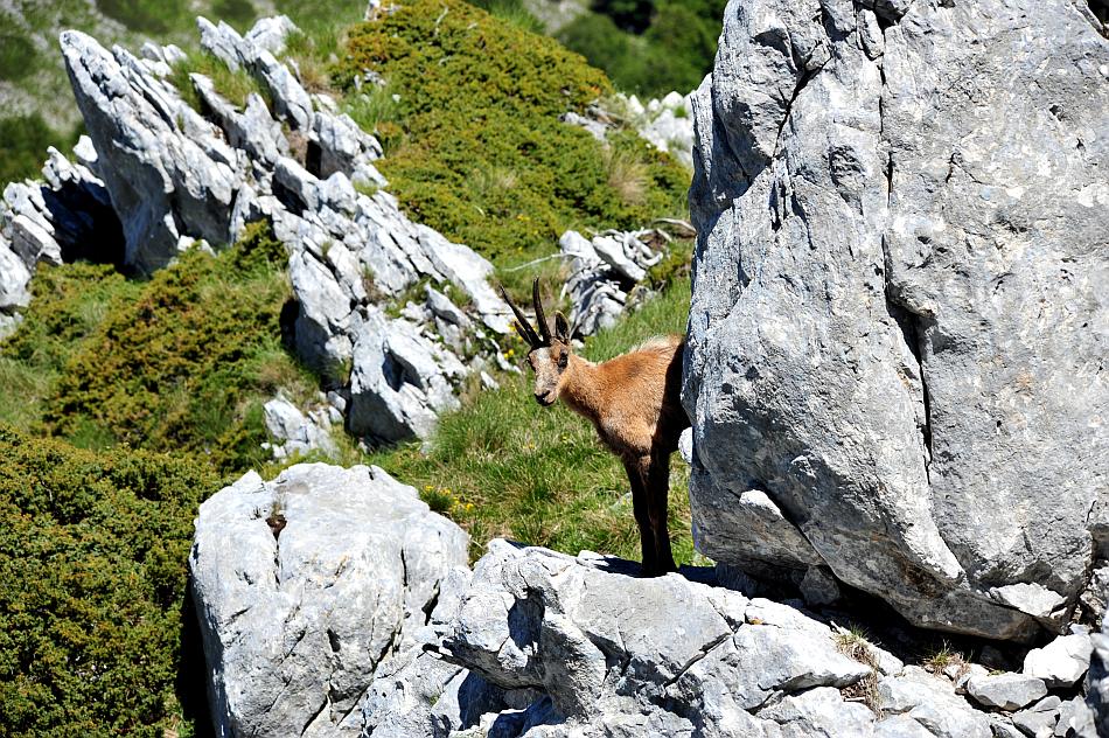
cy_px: 369
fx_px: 6157
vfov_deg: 6.9
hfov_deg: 10.3
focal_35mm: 200
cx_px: 554
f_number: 10
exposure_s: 1/400
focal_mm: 200
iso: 200
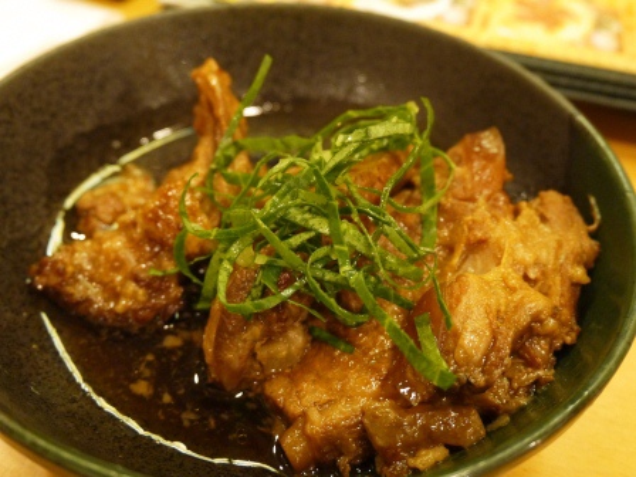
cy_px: 238
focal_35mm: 38
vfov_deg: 37.7
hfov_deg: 49.0
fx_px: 698
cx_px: 318
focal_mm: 19
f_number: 4.3
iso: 1600
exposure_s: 1/8
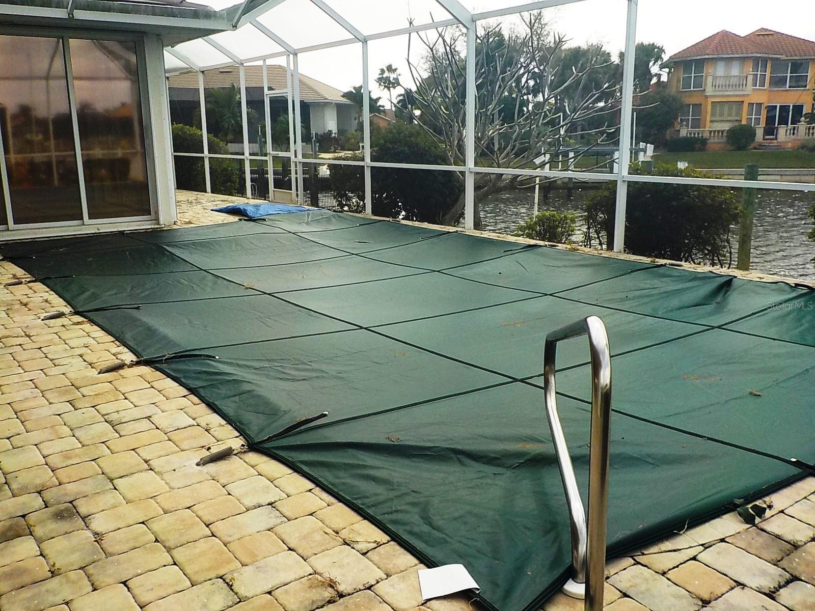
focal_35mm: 30
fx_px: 706
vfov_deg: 46.8
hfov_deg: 60.0
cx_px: 408
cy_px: 306
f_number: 3.3
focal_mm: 4.1
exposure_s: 1/800
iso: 125
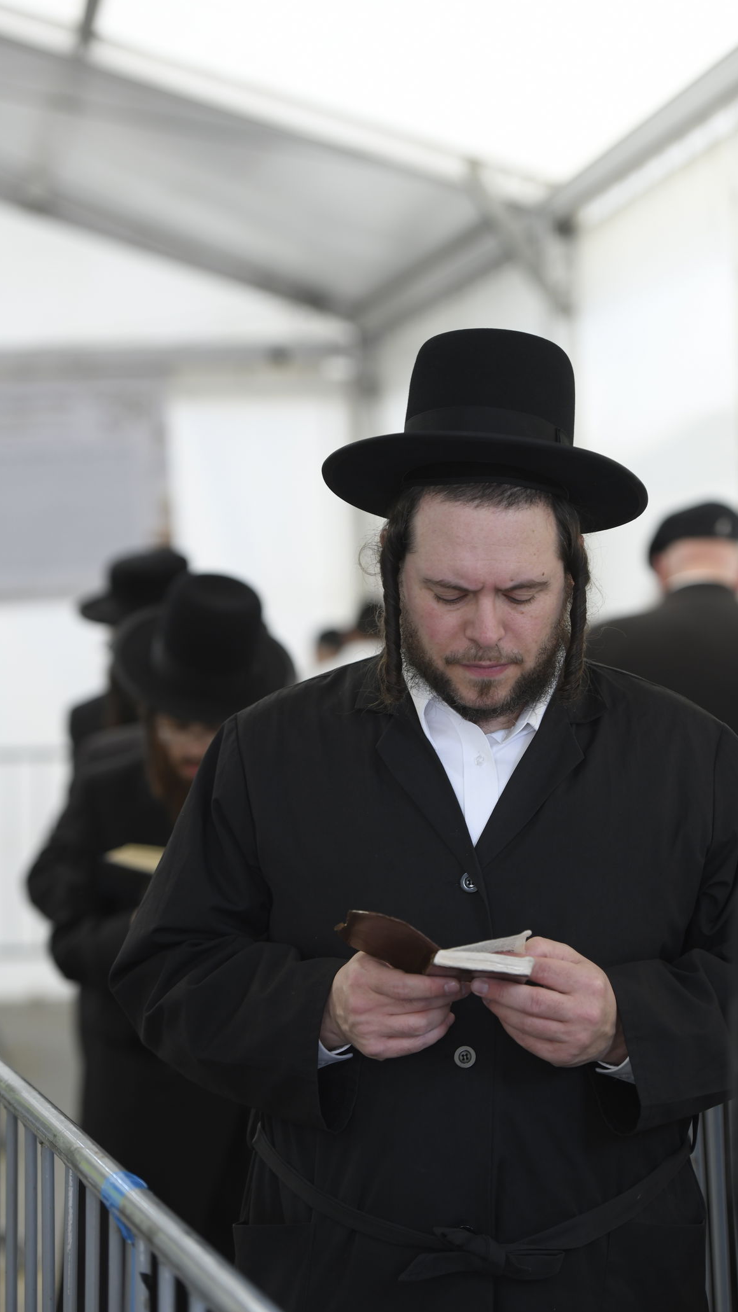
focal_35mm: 112
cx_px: 442
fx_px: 3896
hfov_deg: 10.8
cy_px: 666
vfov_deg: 19.1
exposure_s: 1/250
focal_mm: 105
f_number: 3.5
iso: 500
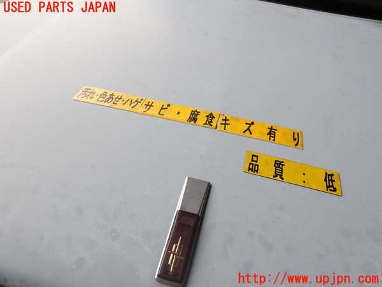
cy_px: 144
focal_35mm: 30
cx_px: 191
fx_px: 331
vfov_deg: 46.8
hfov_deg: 60.0
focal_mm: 5.4
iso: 100
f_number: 3.2
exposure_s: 1/100
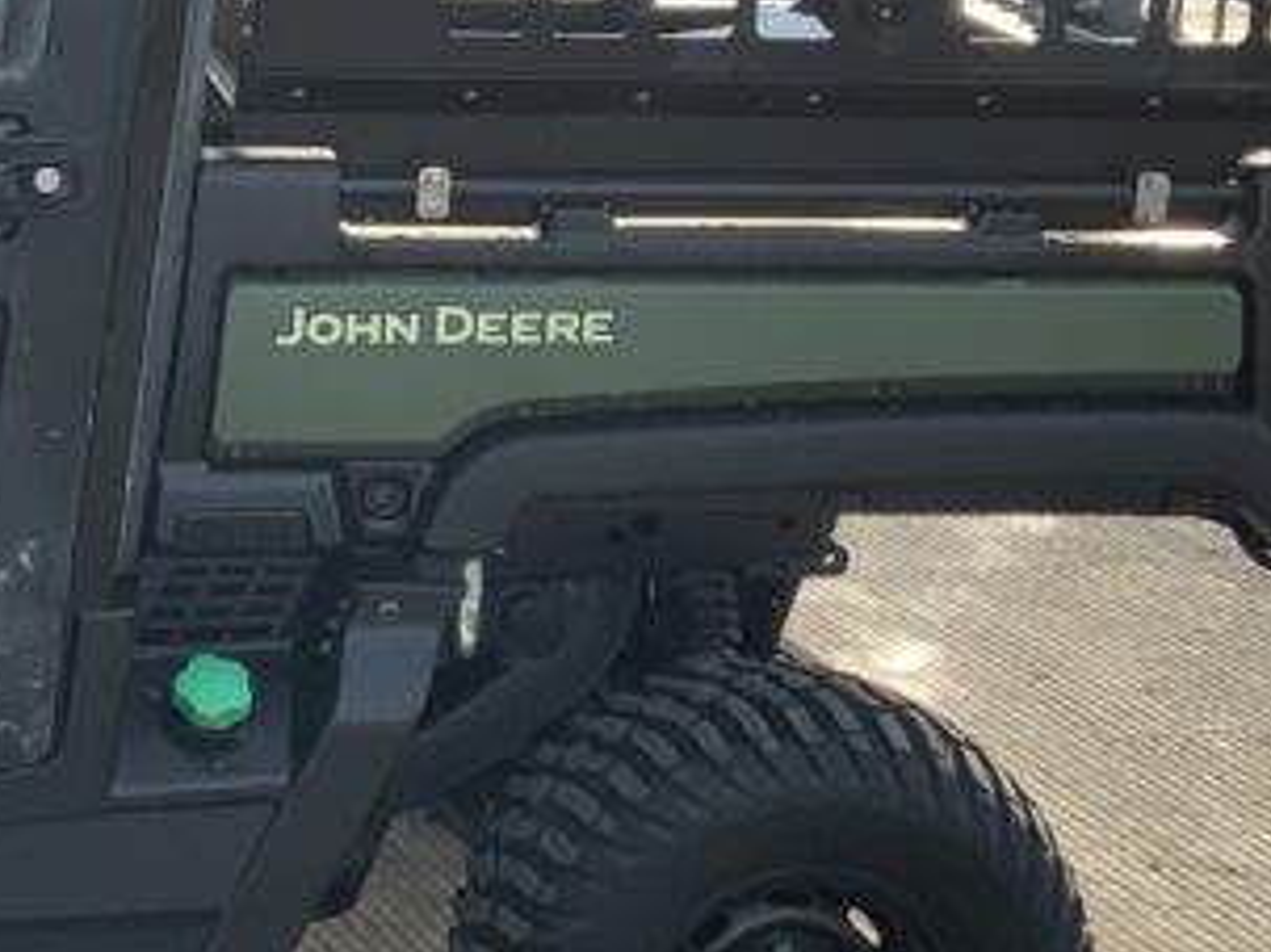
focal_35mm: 98
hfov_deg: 19.5
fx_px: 3597
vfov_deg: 15.0
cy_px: 256
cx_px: 34
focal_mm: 3
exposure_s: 1/172
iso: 16
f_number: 1.8
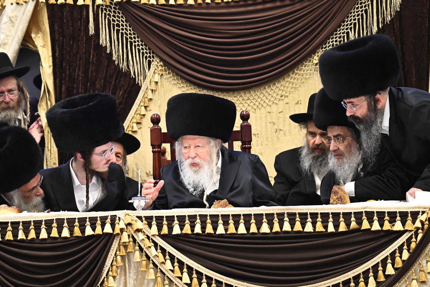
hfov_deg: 10.0
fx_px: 2460
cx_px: 203
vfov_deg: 6.7
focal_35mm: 206
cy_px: 147
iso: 2000
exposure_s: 1/200
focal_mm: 190
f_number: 5
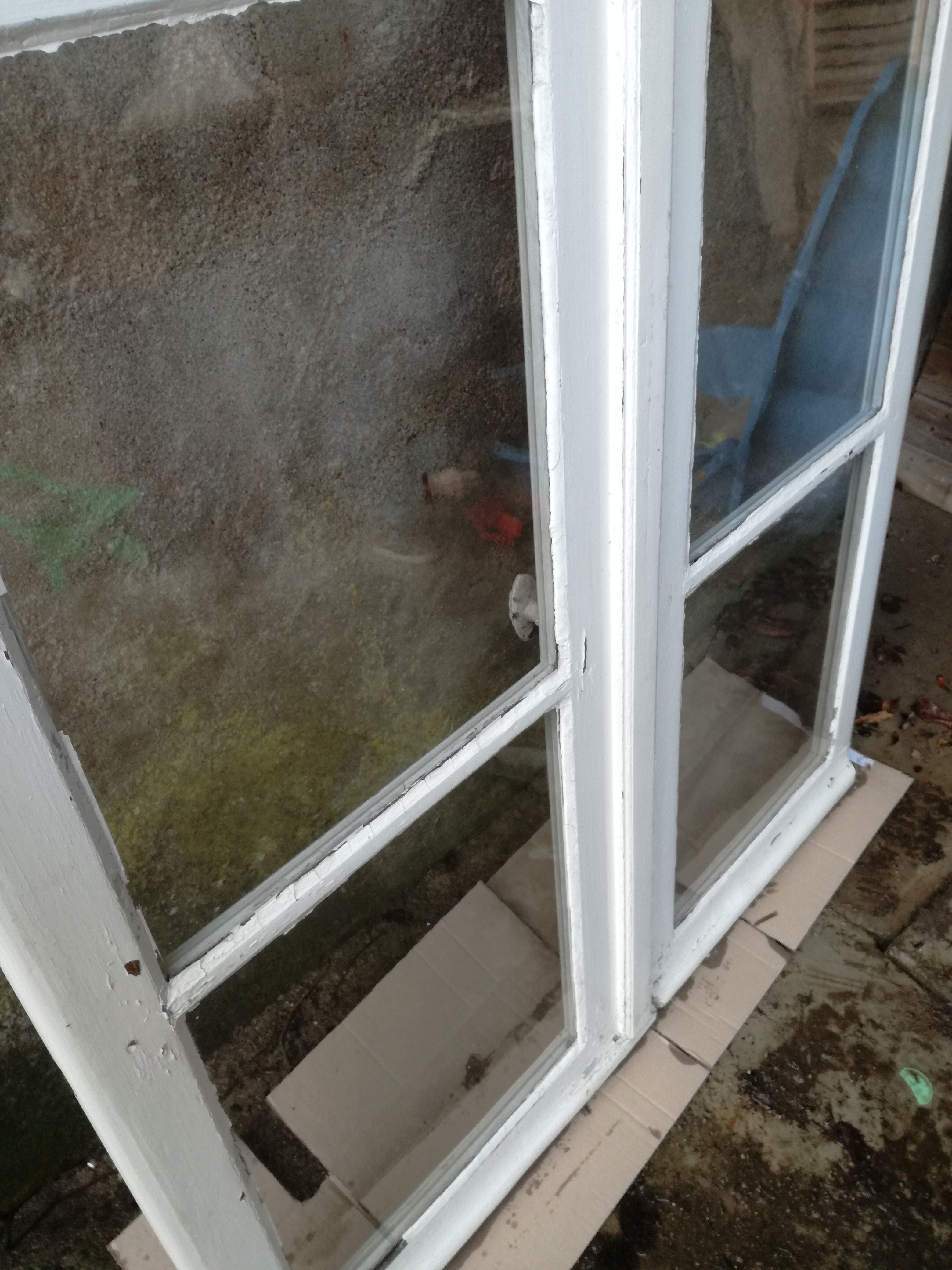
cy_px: 635
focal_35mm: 27
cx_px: 476
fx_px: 990
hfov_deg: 51.4
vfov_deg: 65.3
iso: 80
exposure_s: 1/50
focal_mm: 3.79
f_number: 2
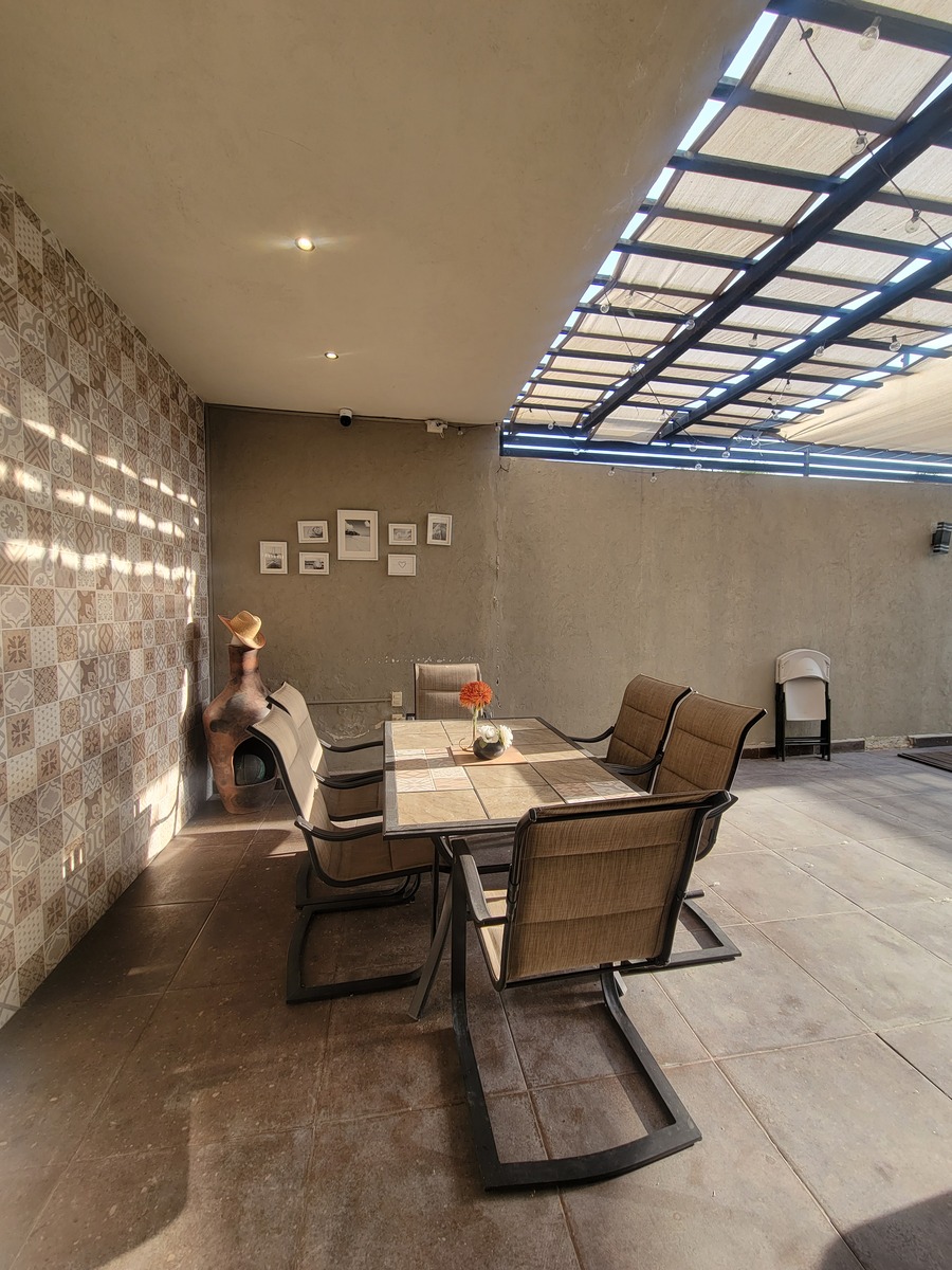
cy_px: 635
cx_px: 476
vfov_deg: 106.2
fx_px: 477
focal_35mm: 13
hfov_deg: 89.9
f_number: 2.2
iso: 50
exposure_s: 1/146
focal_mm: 2.2
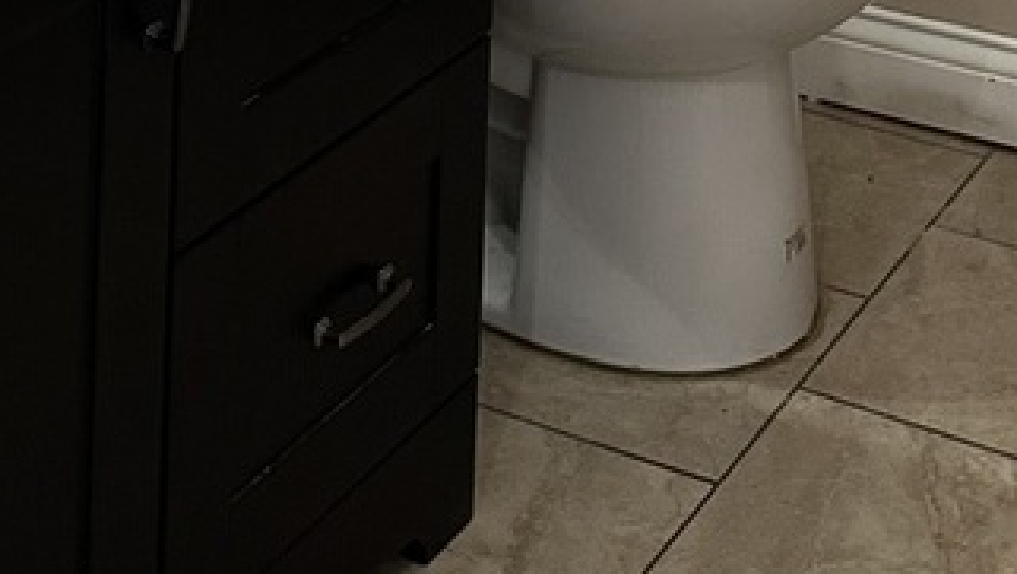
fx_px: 2374
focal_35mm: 88
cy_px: -948
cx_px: 890
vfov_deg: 10.9
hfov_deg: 23.6
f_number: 1.78
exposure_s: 1/60
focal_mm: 6.86
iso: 250
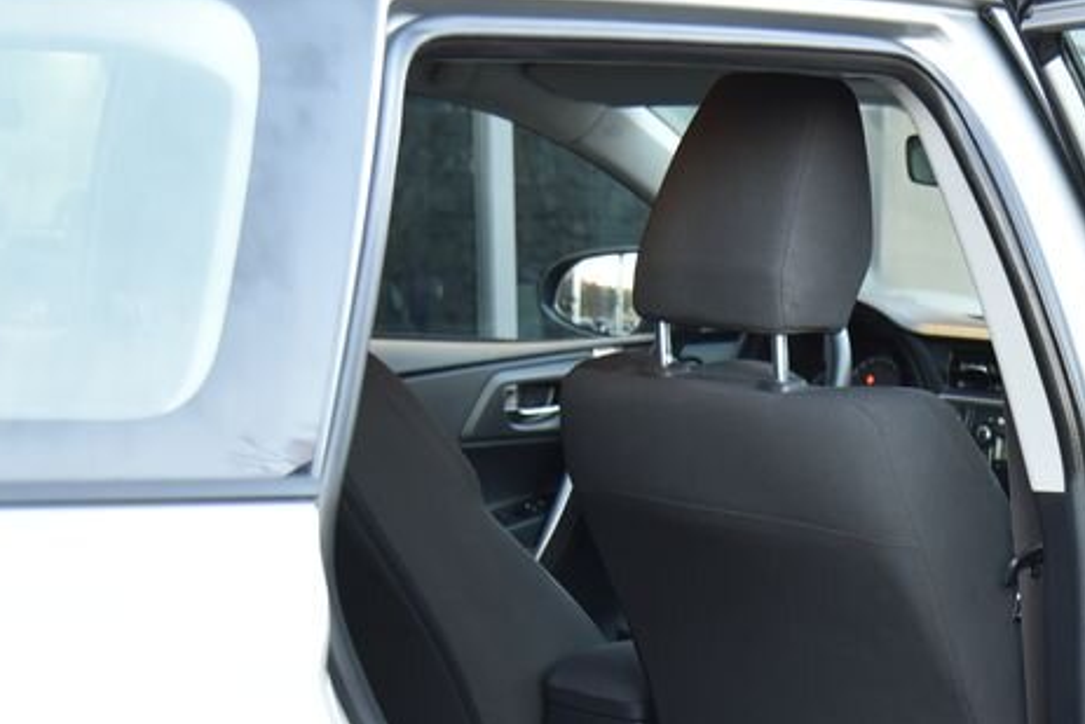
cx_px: 1062
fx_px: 2532
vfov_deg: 16.0
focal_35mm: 84
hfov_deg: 23.3
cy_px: 675
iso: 500
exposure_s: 1/13
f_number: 4
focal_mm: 38
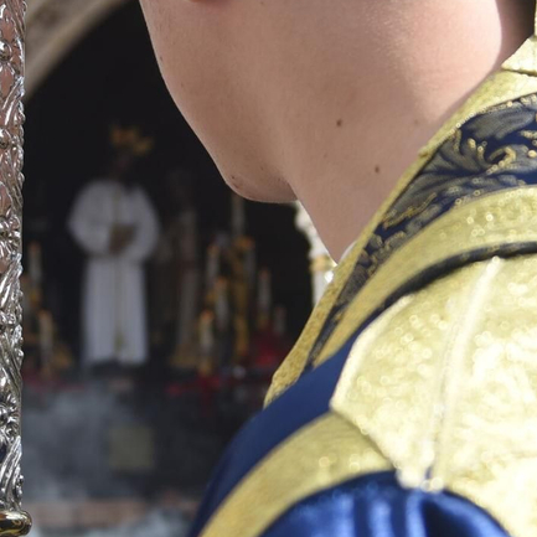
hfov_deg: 18.9
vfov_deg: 19.0
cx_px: 124
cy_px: 176
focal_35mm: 91
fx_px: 1597
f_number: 5
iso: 100
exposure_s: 1/400
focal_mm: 29
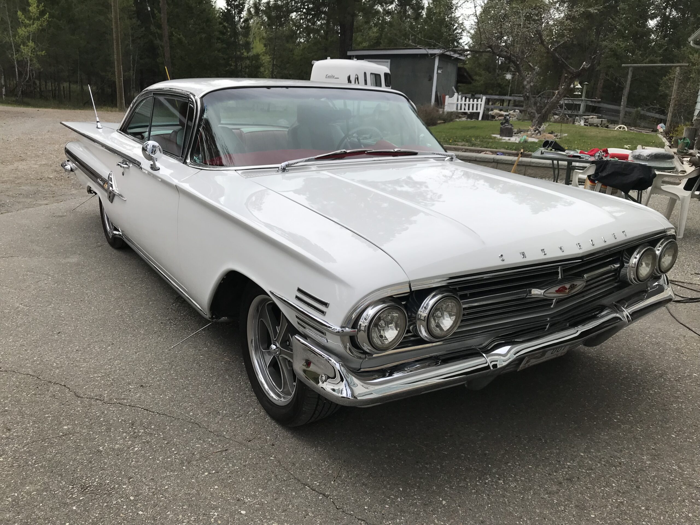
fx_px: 566
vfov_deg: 49.7
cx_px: 350
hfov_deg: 63.4
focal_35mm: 28
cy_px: 262
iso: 20
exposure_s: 1/1808
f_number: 1.8
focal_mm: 3.99
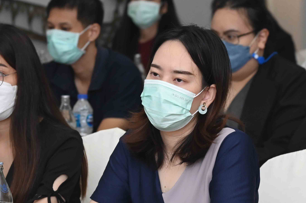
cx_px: 130
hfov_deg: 7.7
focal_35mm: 269
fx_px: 2285
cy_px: 142
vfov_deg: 5.1
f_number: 5.6
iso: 2500
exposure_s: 1/200
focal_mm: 120
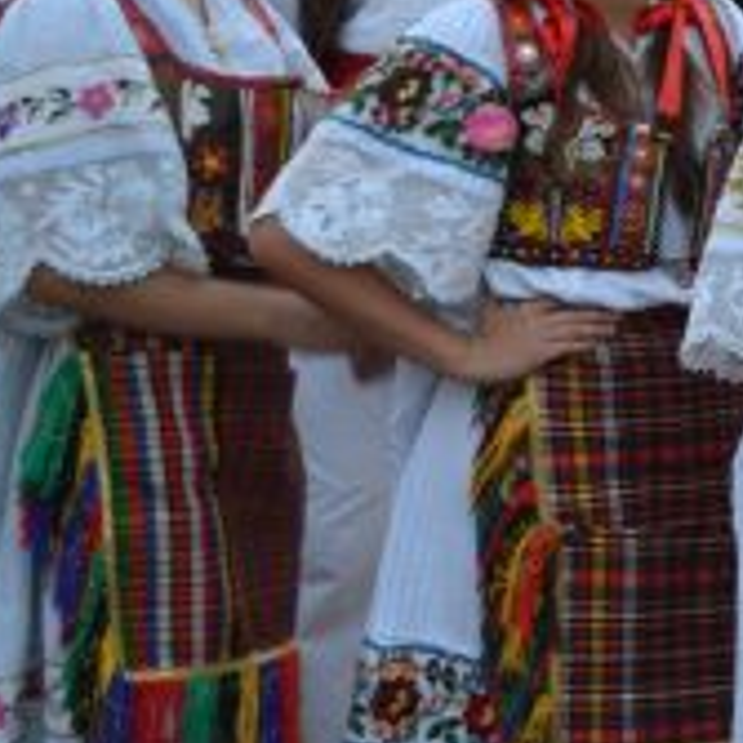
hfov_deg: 9.7
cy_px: 220
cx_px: 1357
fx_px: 4143
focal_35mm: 171
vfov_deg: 10.2
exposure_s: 1/60
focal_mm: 35
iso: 400
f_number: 5
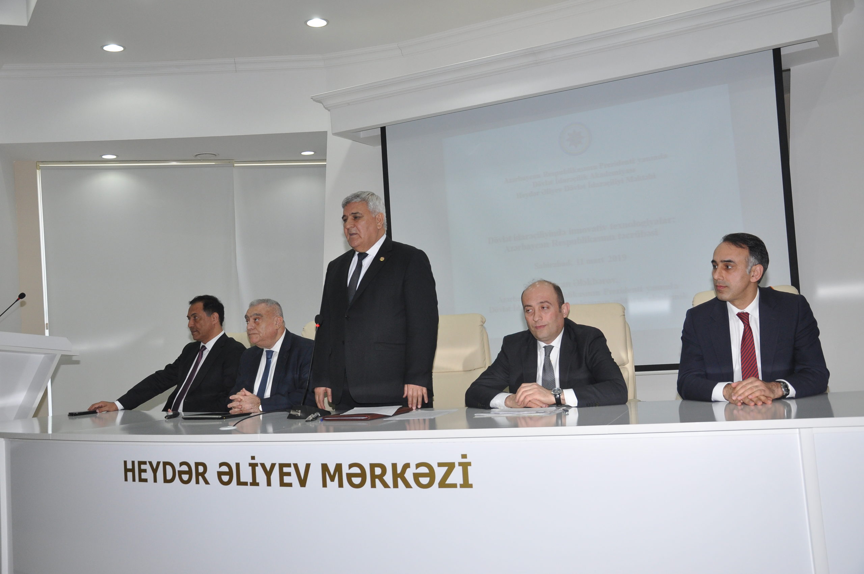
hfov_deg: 51.3
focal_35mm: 38
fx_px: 899
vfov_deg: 35.4
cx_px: 432
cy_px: 287
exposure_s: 1/160
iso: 640
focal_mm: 25
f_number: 5.6
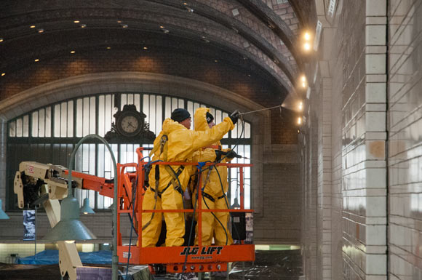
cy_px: 140
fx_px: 1089
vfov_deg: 14.7
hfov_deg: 21.9
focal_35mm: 93
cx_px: 211
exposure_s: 1/160
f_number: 4.5
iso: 2200
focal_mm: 62
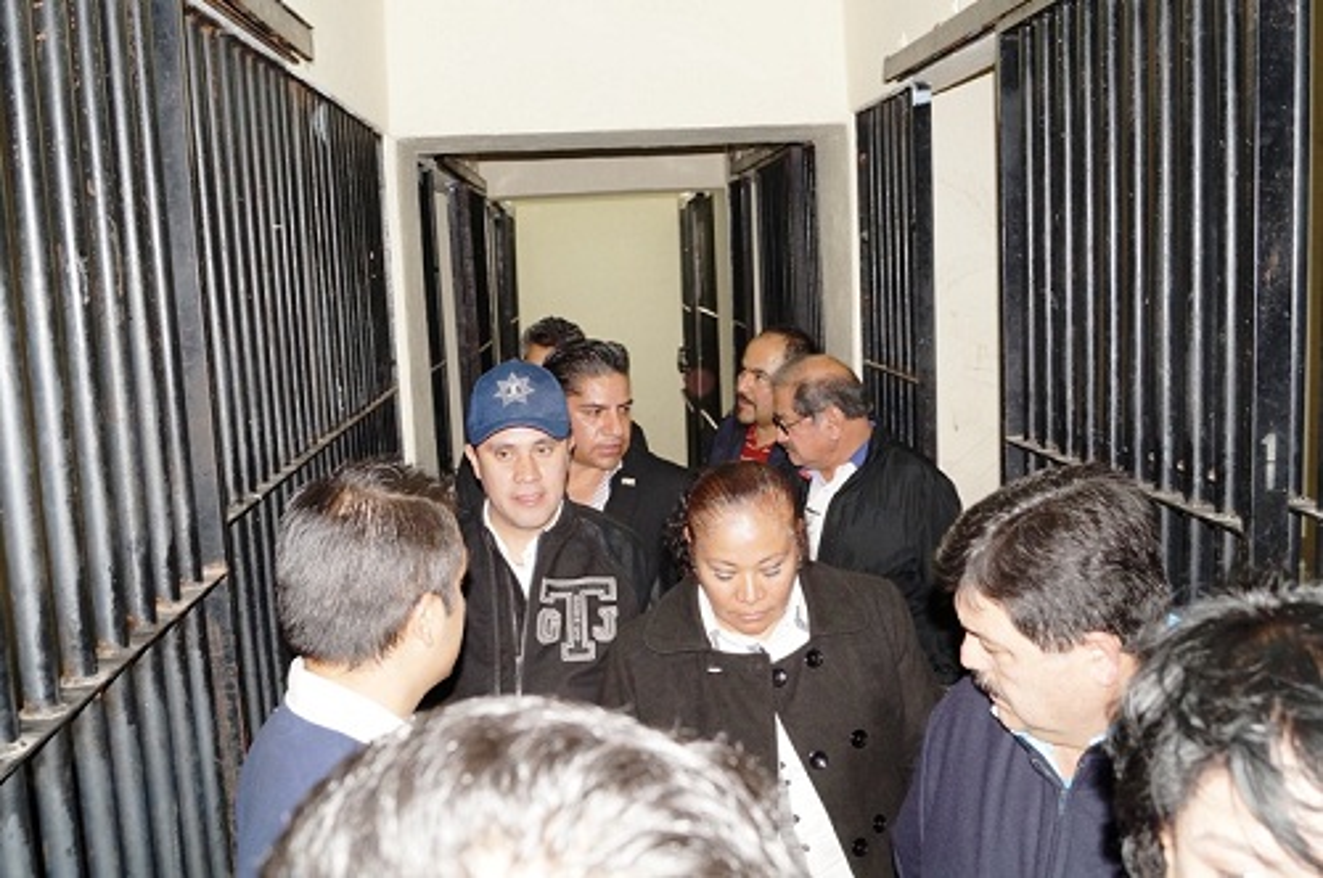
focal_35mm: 36
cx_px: 662
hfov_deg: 53.2
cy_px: 439
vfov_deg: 36.8
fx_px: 1321
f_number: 6.3
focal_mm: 24
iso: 800
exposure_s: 1/60
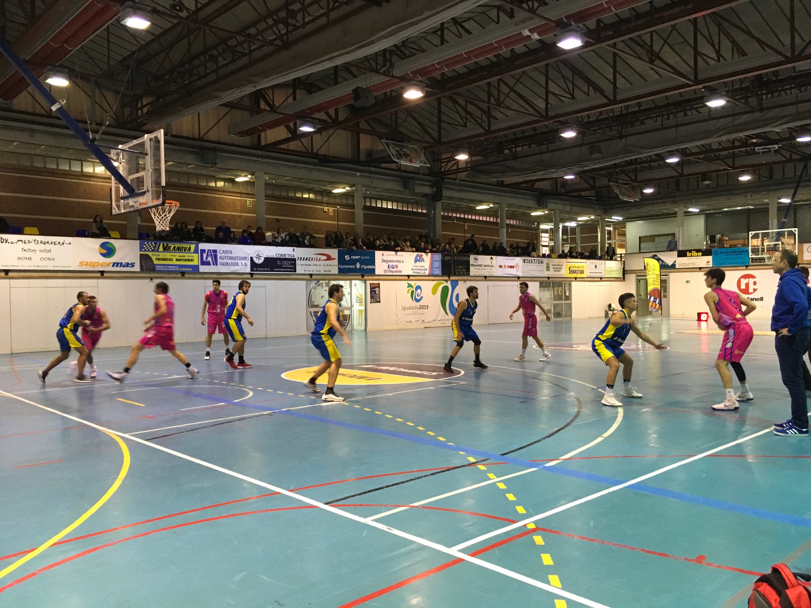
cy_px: 304
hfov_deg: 61.7
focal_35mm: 29
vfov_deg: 48.2
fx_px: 679
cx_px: 406
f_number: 2.2
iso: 250
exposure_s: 1/33
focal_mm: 4.15
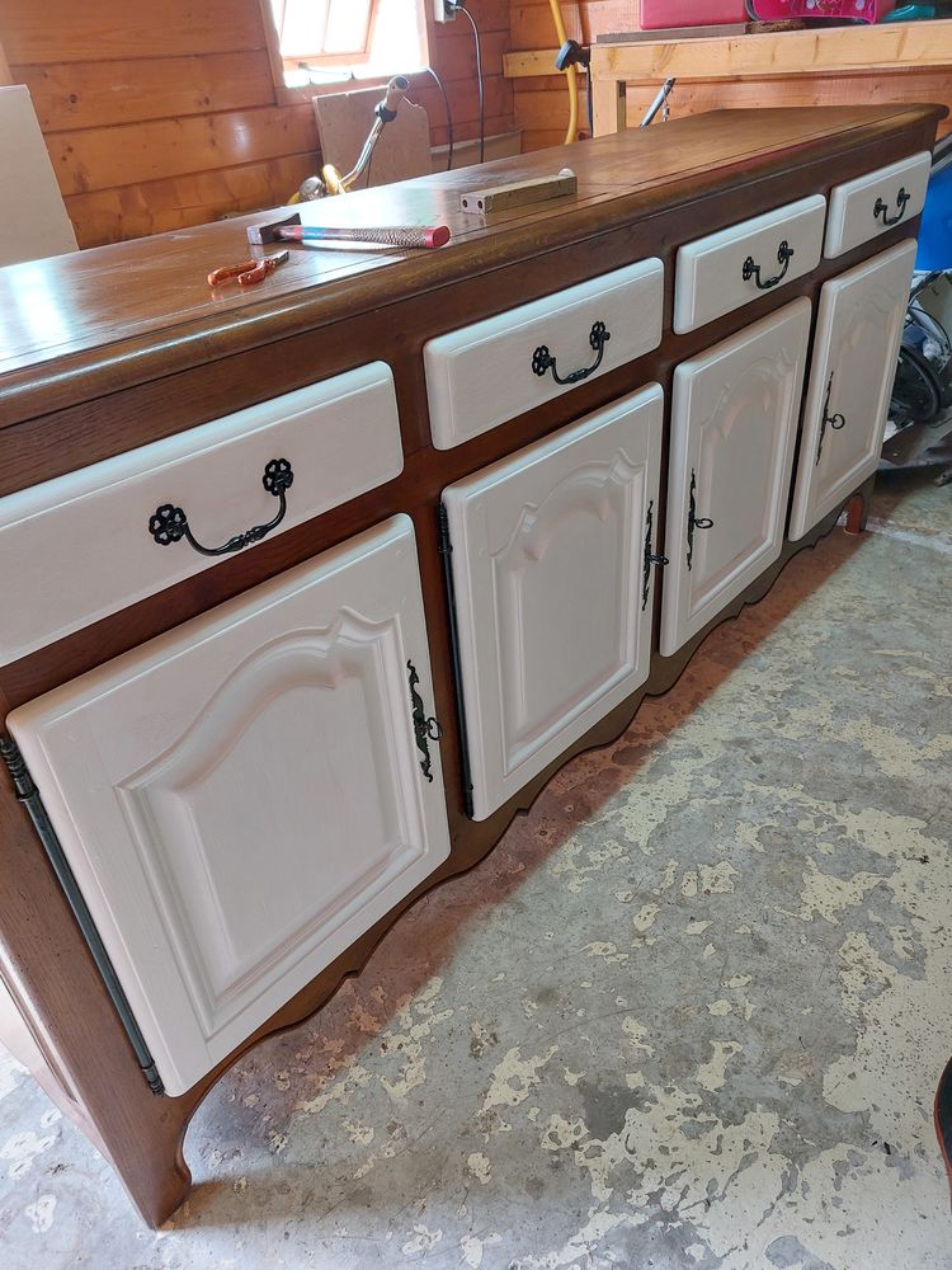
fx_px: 917
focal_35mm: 25
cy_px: 635
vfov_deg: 69.4
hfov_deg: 54.9
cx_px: 476
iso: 160
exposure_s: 1/50
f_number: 1.8
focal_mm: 5.23
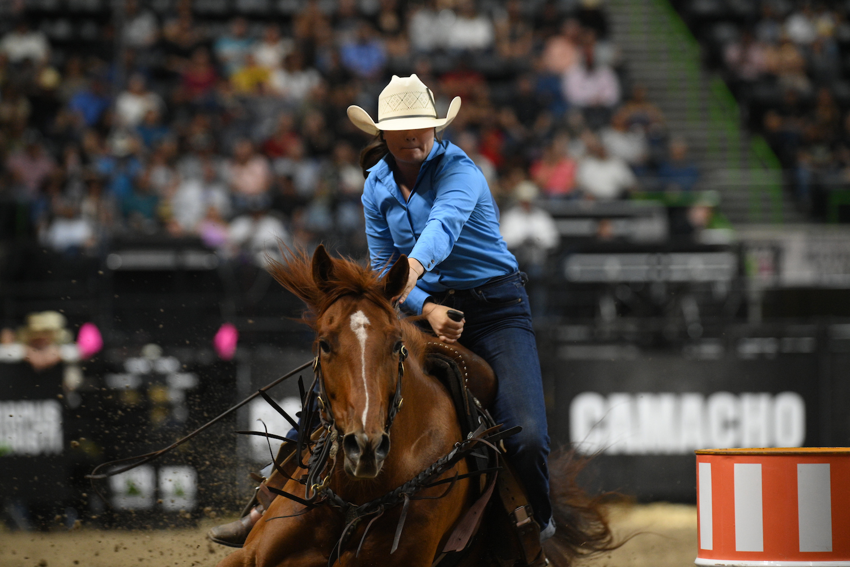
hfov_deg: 9.4
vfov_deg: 6.2
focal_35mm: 220
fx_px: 5194
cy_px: 284
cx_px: 425
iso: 4000
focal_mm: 220
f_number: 3.2
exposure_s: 1/800
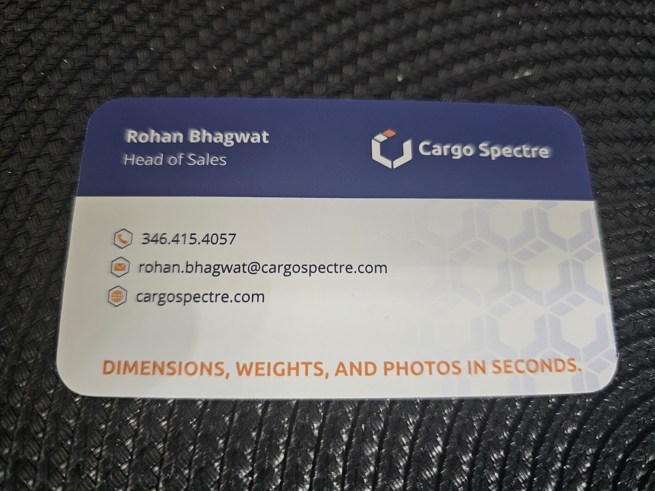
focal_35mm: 23
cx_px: 328
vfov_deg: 58.9
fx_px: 435
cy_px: 246
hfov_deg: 73.9
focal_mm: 6.3
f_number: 1.7
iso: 640
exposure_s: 1/60
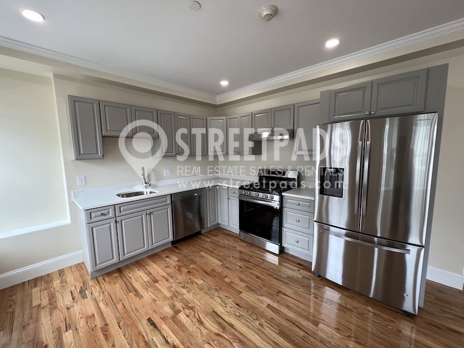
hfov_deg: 106.2
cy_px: 174
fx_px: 174
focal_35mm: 13
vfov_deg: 89.9
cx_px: 232
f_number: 1.8
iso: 125
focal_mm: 1.57
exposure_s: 1/120
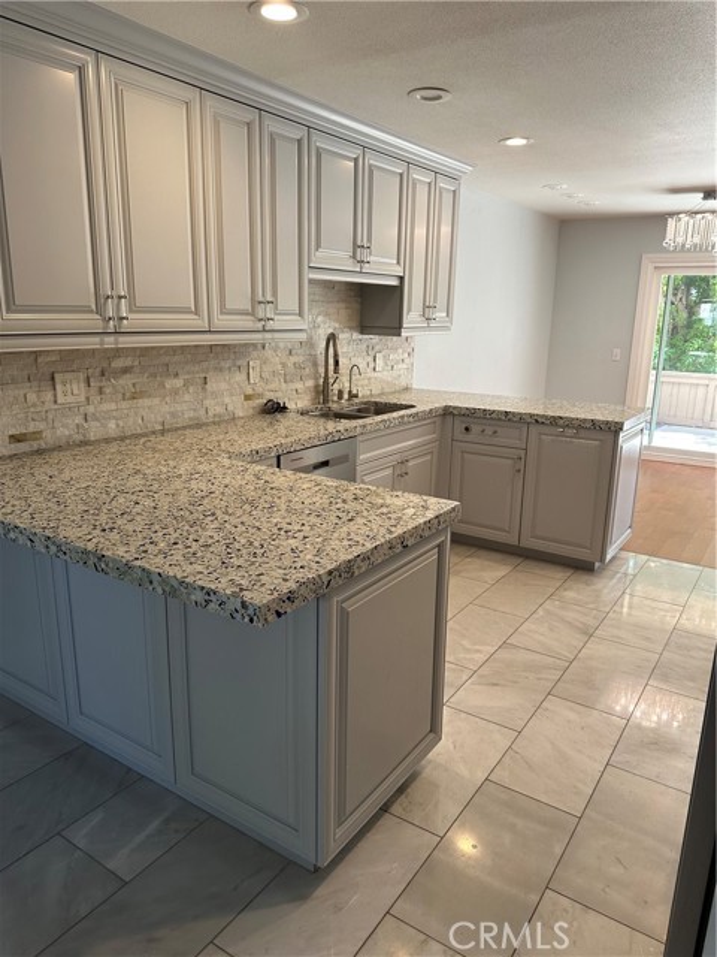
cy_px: 478
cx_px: 358
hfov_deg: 56.8
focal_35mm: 24
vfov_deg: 71.6
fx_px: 663
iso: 160
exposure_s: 1/120
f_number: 1.78
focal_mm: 6.86
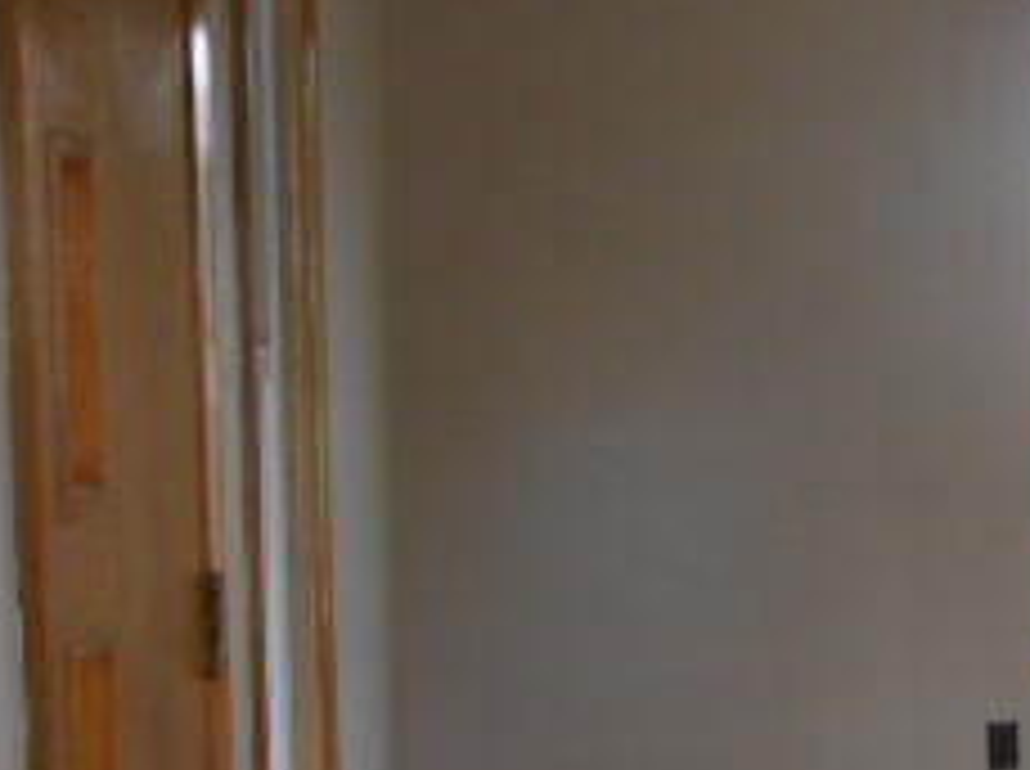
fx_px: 2495
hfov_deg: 21.0
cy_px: 518
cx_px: 1381
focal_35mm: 84
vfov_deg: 17.5
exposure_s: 1/30
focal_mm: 5.3
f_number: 3.8
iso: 250
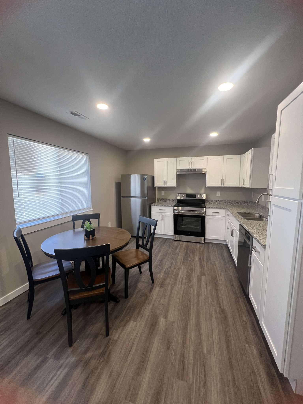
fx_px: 152
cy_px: 202
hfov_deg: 89.9
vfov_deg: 106.2
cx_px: 152
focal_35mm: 13
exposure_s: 1/99
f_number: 1.8
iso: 200
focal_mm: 1.57
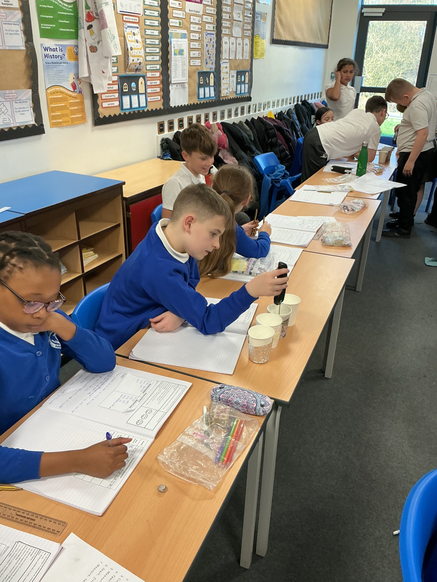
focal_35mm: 29
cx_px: 218
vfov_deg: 61.7
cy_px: 291
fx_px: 488
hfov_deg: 48.2
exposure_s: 1/60
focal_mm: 3
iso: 100
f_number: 1.8
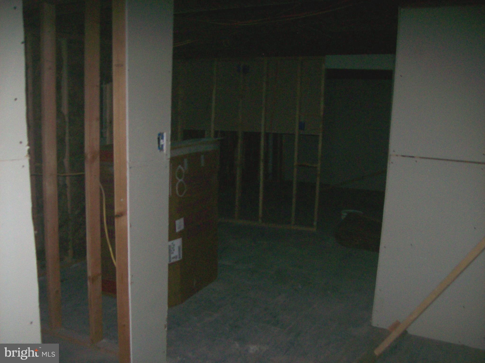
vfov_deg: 39.6
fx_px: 504
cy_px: 182
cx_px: 242
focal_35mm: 36
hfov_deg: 51.4
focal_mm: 6
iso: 140
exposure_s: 1/64
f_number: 2.7
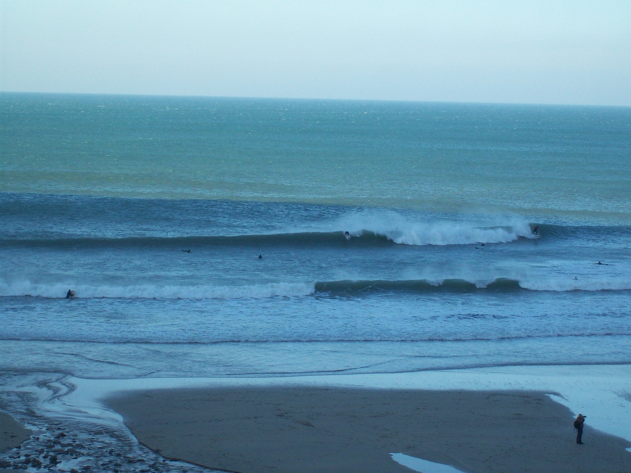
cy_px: 236
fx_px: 1969
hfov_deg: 18.2
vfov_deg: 13.7
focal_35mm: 108
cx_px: 316
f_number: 4.8
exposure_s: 1/263
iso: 80
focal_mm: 18
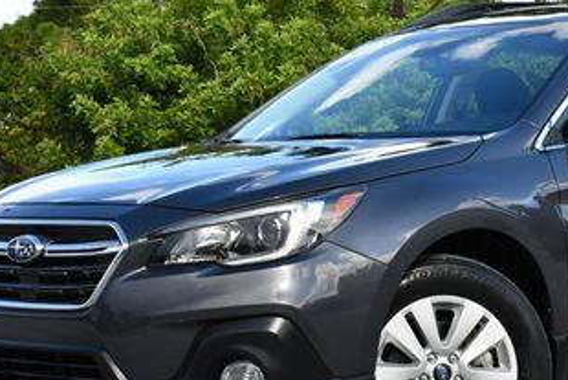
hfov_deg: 16.4
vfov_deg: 11.1
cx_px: 458
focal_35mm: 124
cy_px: 173
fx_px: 1957
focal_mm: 30
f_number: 8
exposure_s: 1/250
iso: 200
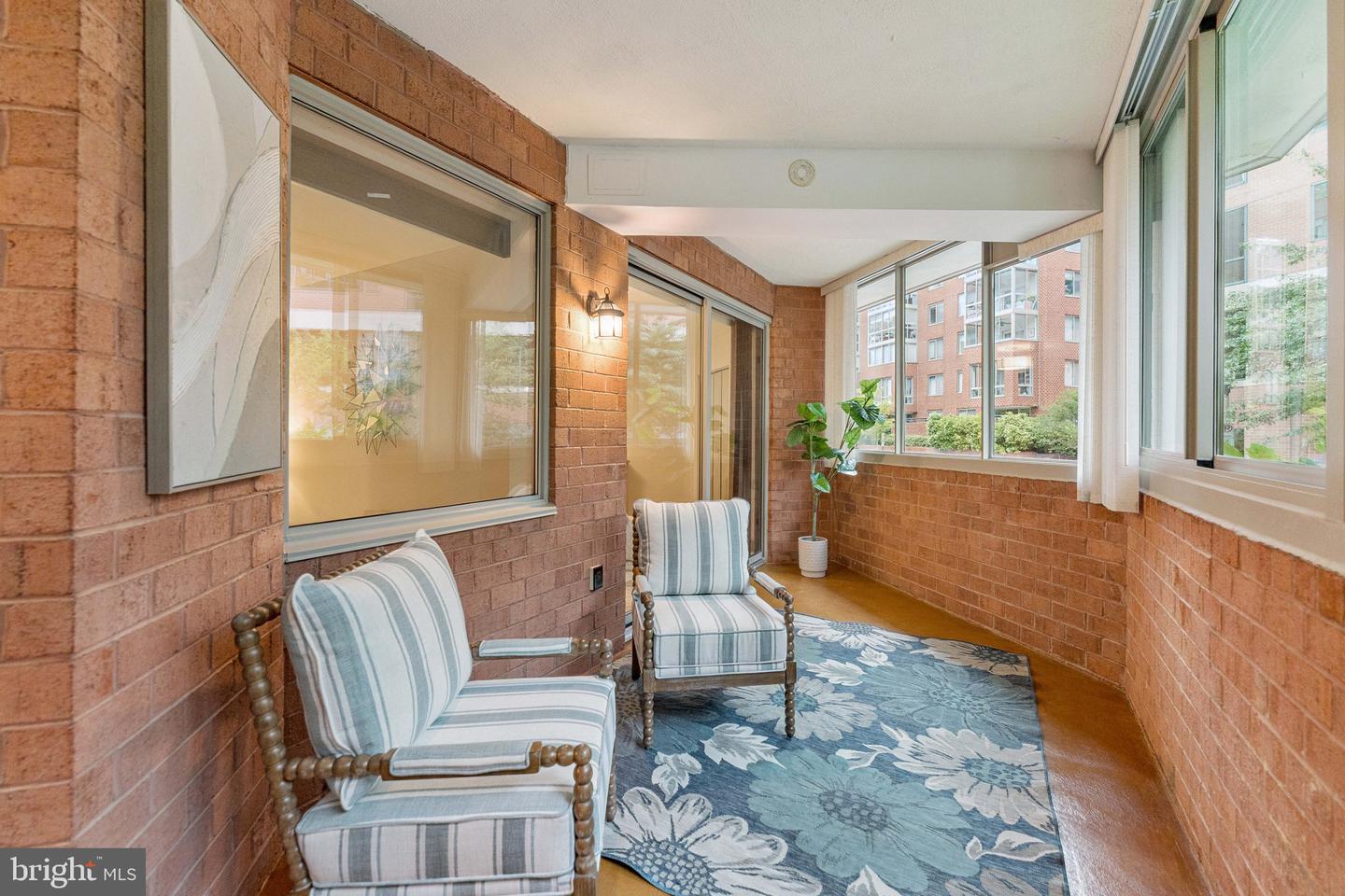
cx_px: 672
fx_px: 523
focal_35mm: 14
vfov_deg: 81.2
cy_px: 448
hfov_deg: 104.3
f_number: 4
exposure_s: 1/80
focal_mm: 14
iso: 1250
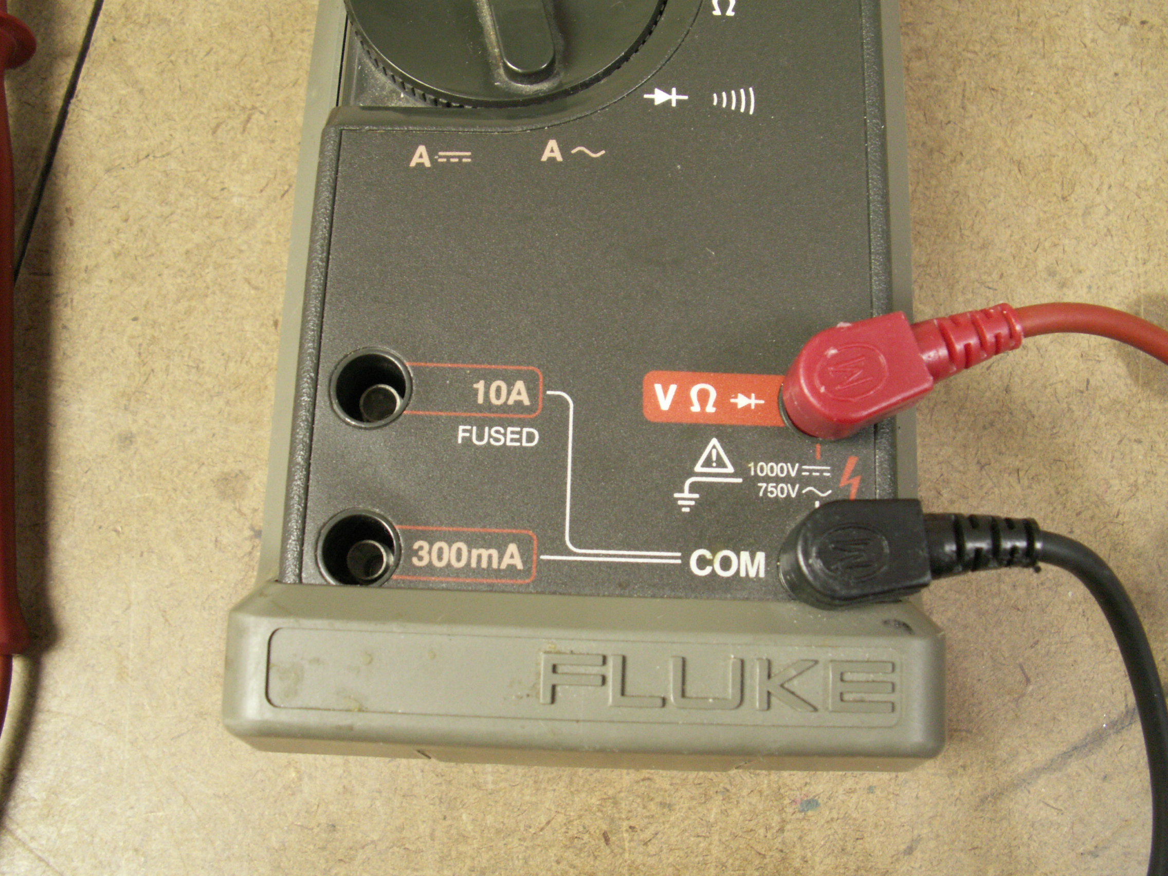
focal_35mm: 35
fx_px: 1181
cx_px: 584
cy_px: 438
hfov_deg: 52.6
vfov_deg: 40.7
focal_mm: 5.86
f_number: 2.8
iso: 160
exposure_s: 1/13
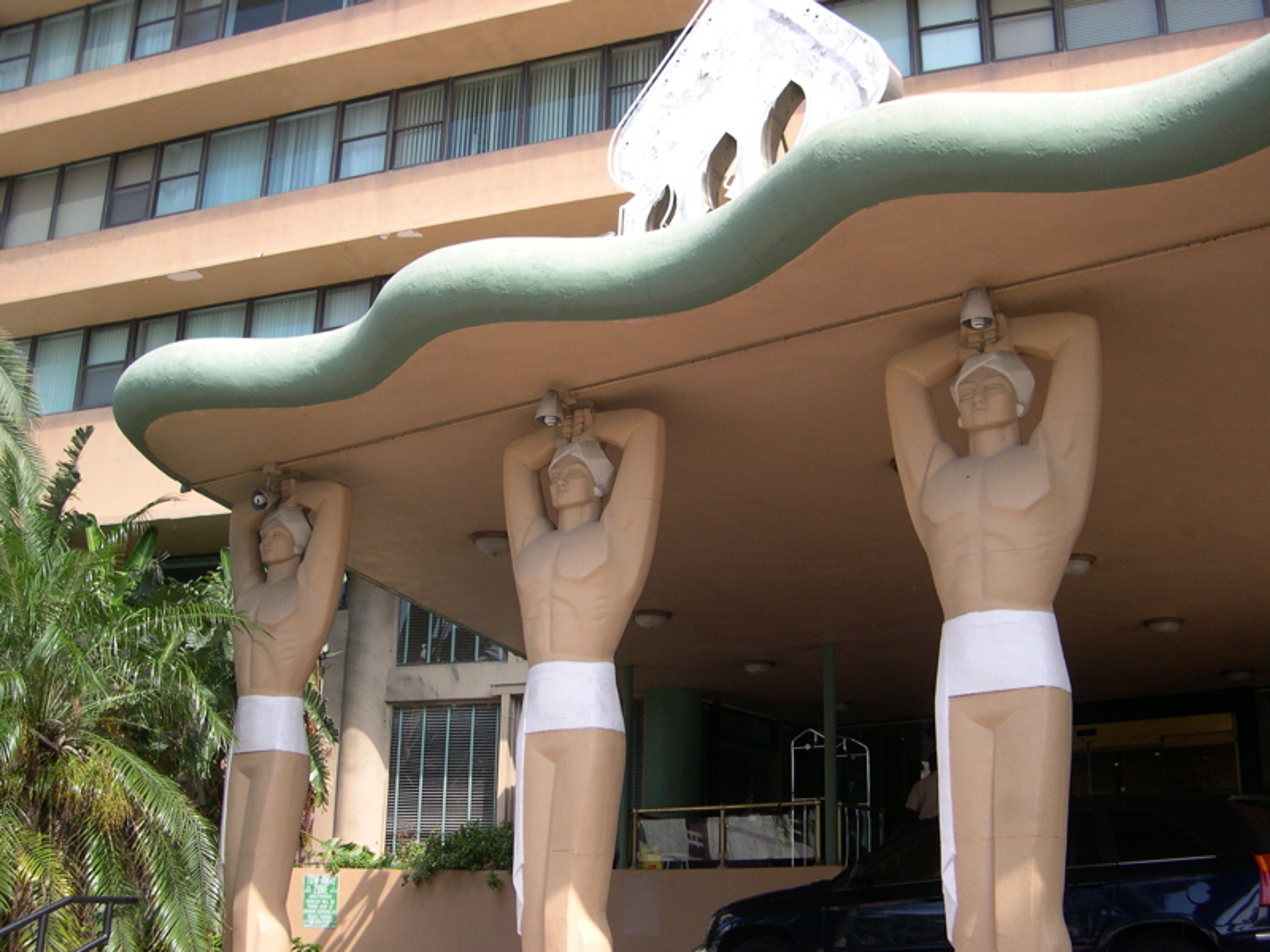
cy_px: 476
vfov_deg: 37.7
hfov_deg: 49.0
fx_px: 1394
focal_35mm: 38
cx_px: 635
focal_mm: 8
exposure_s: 1/594
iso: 100
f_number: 2.8
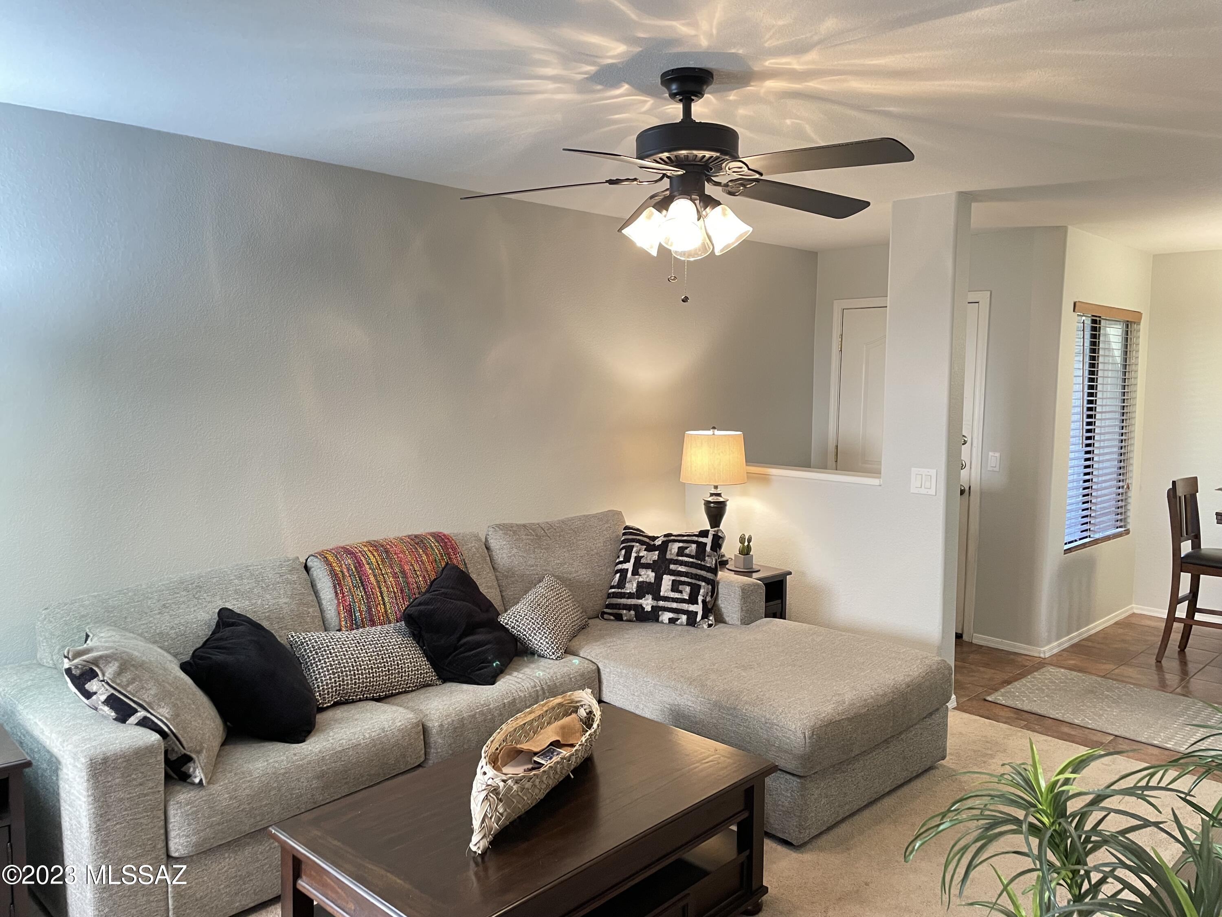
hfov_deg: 67.3
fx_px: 918
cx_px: 611
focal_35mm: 26
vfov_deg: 53.1
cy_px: 458
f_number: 1.6
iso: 320
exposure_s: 1/60
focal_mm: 4.2
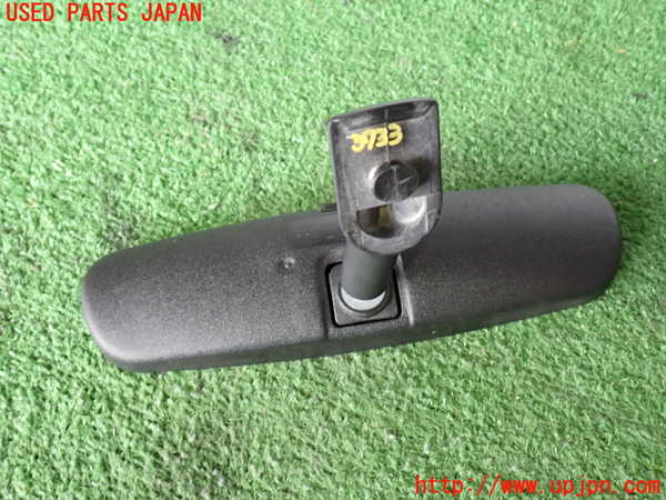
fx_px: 693
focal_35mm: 36
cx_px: 333
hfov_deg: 51.4
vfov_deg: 39.7
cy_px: 250
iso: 250
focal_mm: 6.37
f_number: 2.5
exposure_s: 1/40
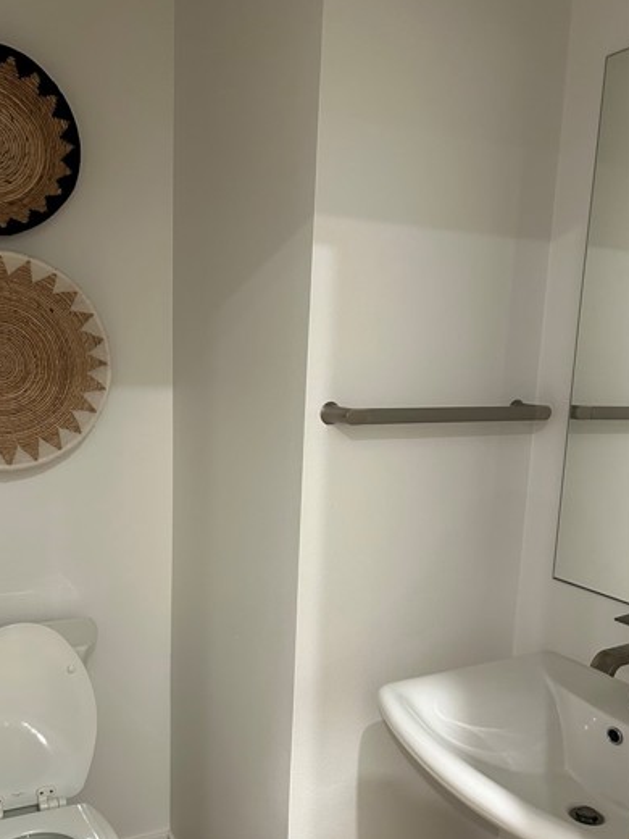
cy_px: 499
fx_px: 775
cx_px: 252
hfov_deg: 43.9
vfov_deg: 56.4
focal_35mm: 32
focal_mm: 5.7
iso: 250
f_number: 1.5
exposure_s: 1/60
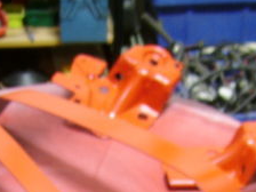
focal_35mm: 100
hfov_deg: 19.5
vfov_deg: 14.2
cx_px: 75
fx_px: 740
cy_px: 254
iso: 100
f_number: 2.8
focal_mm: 5.95
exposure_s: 1/2
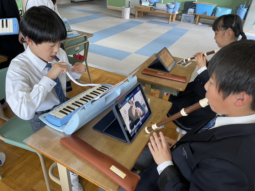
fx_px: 192
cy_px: 96
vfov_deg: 53.1
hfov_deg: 67.3
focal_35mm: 26
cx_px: 128
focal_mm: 4.2
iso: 125
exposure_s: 1/61
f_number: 1.6
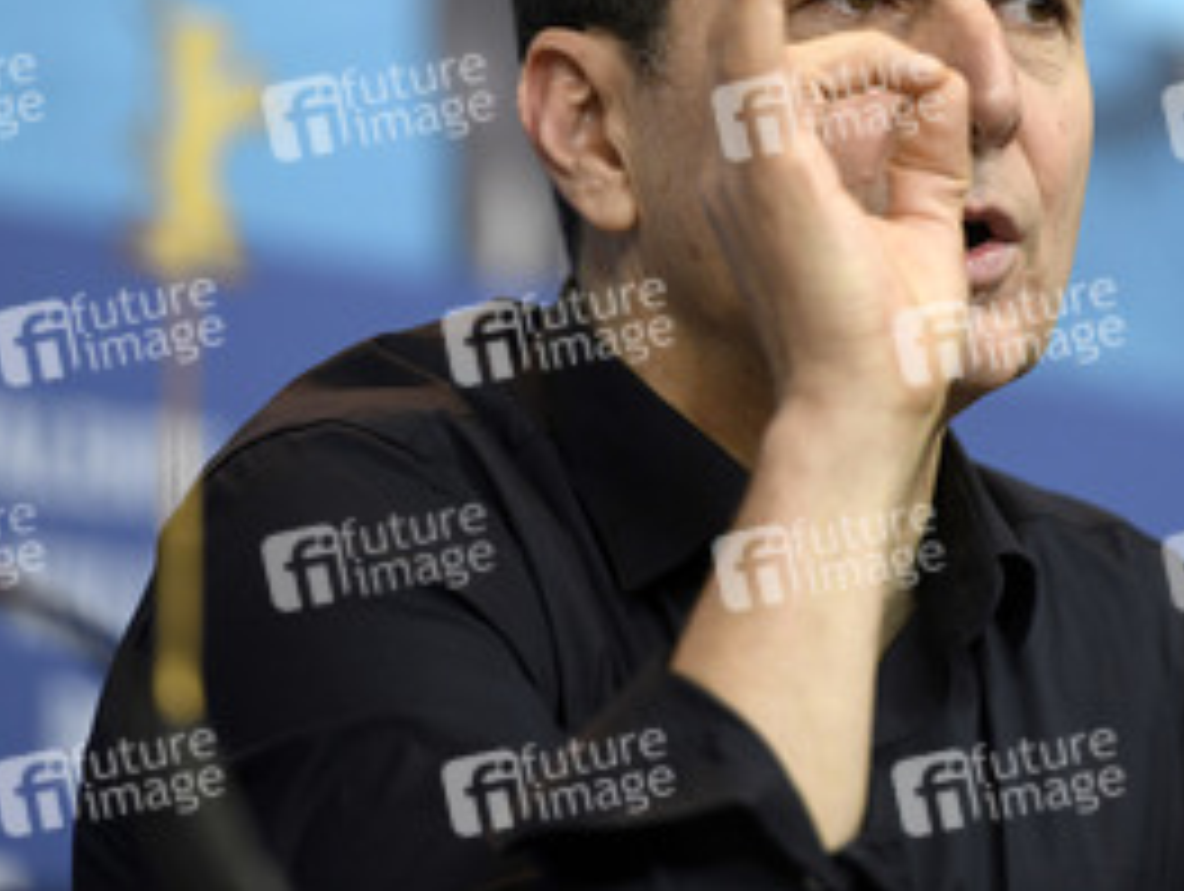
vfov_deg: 4.5
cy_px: 220
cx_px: 889
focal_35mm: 329
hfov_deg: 6.0
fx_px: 11268
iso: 1250
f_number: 3.5
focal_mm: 200
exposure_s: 1/320
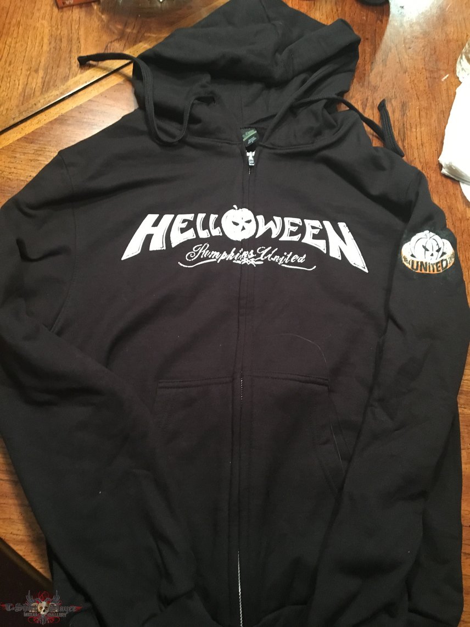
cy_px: 314
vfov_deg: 61.7
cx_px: 235
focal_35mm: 29
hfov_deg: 48.2
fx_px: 525
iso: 250
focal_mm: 4.15
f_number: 2.2
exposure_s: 1/15
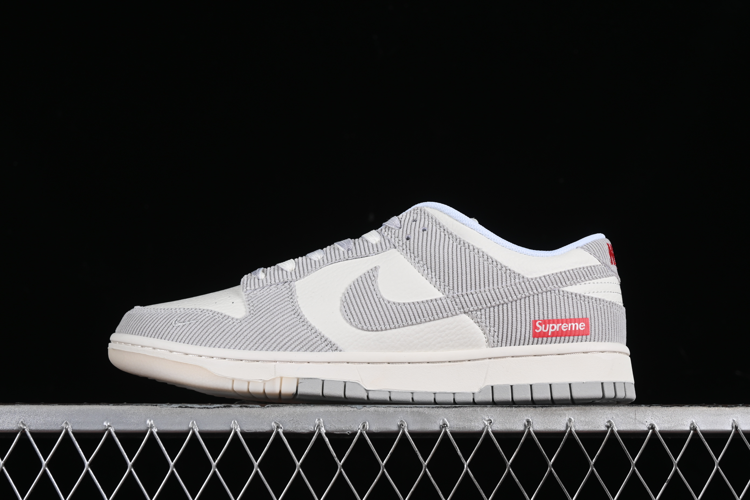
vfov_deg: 18.2
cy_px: 250
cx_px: 375
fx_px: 1562
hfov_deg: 27.0
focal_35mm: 75
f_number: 8
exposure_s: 1/80
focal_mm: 50
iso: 160
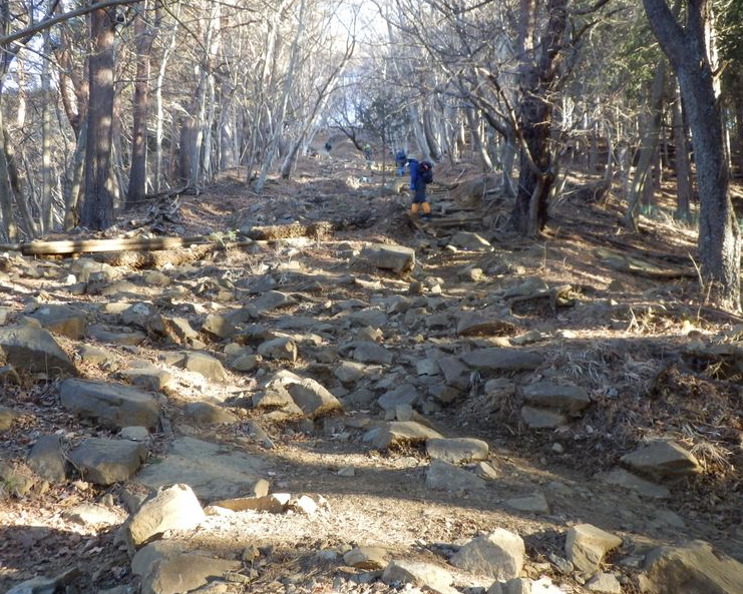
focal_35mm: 39
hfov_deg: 46.8
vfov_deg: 38.2
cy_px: 294
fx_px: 858
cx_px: 346
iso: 160
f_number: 3.9
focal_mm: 6.6
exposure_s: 1/40
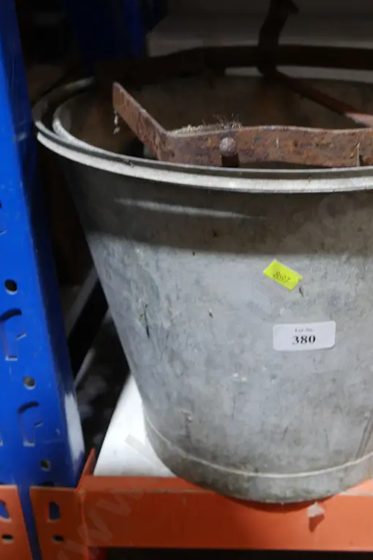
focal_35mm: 42
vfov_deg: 46.4
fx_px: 653
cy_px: 298
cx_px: 270
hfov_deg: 31.4
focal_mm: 15
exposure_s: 1/60
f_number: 3.6
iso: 800
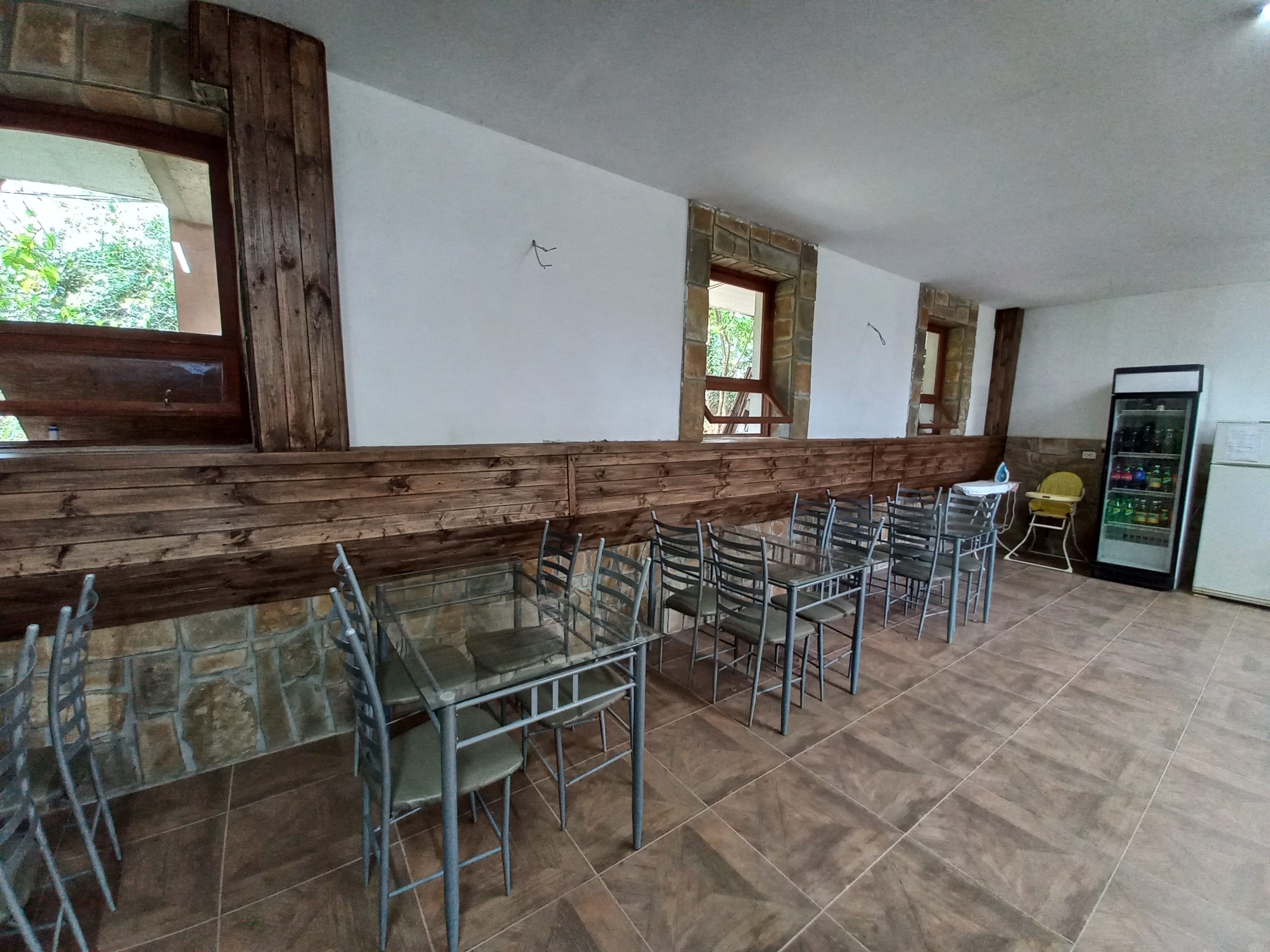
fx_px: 477
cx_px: 635
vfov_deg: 89.9
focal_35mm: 13
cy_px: 476
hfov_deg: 106.2
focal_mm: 1.42
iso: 160
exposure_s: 1/33
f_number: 2.2
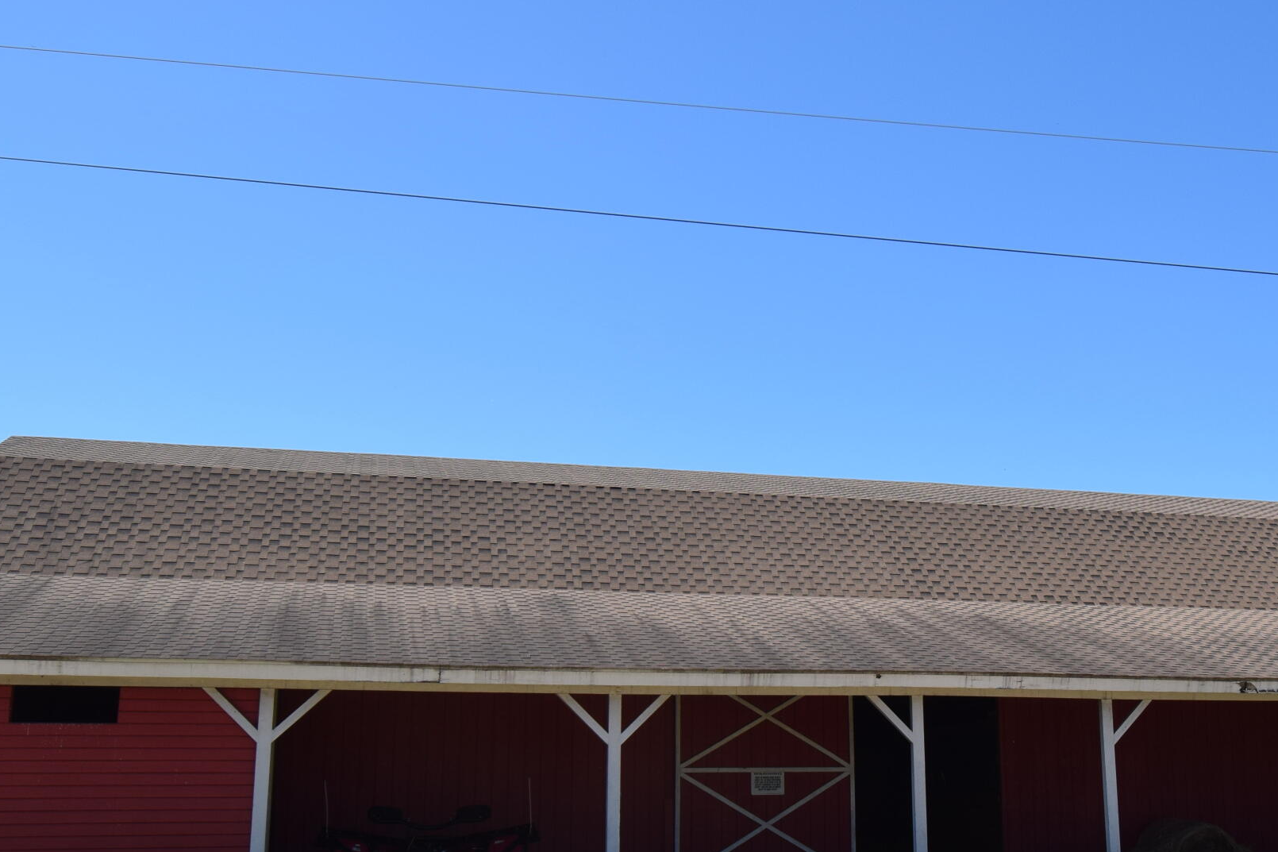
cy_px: 526
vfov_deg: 31.8
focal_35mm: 42
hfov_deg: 45.9
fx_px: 1488
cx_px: 827
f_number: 9
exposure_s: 1/320
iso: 200
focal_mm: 15
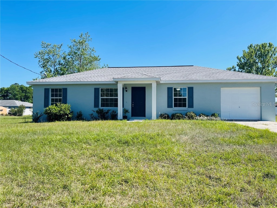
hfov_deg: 67.3
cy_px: 104
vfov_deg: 53.1
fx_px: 208
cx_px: 138
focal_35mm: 26
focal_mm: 5.1
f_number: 1.6
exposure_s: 1/2660
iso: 32
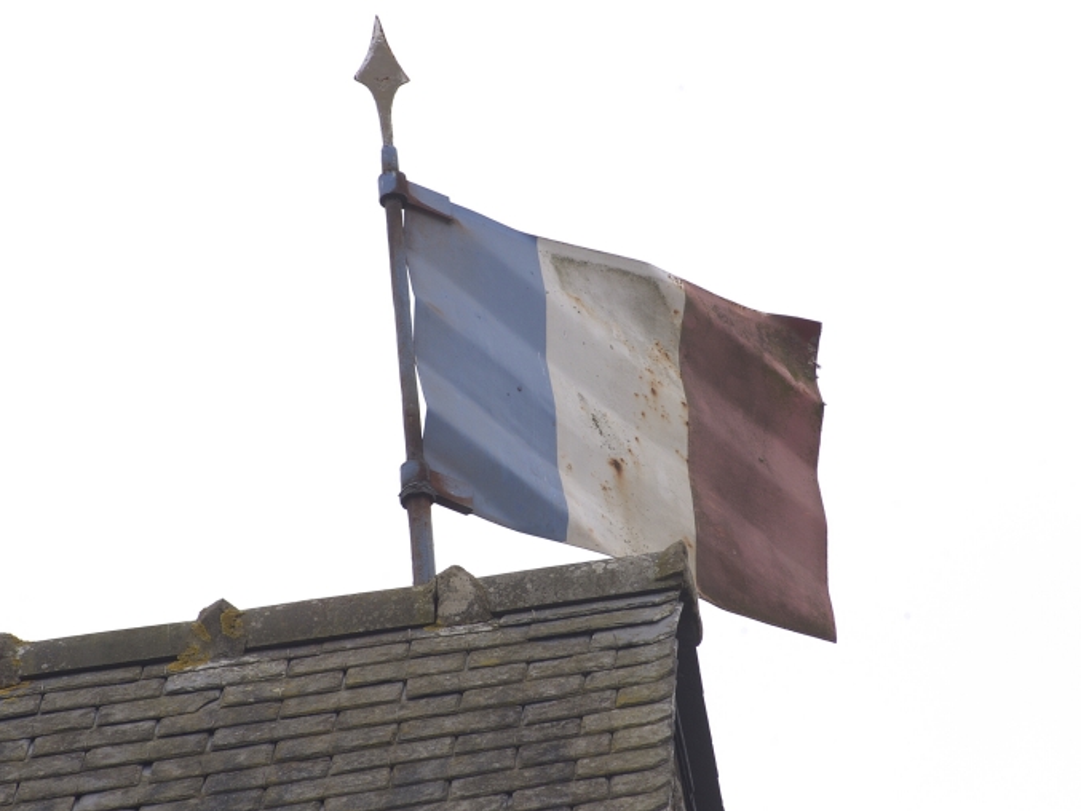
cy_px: 406
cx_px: 559
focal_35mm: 343
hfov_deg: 5.8
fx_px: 10713
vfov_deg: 4.3
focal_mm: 210
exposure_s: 1/125
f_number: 8
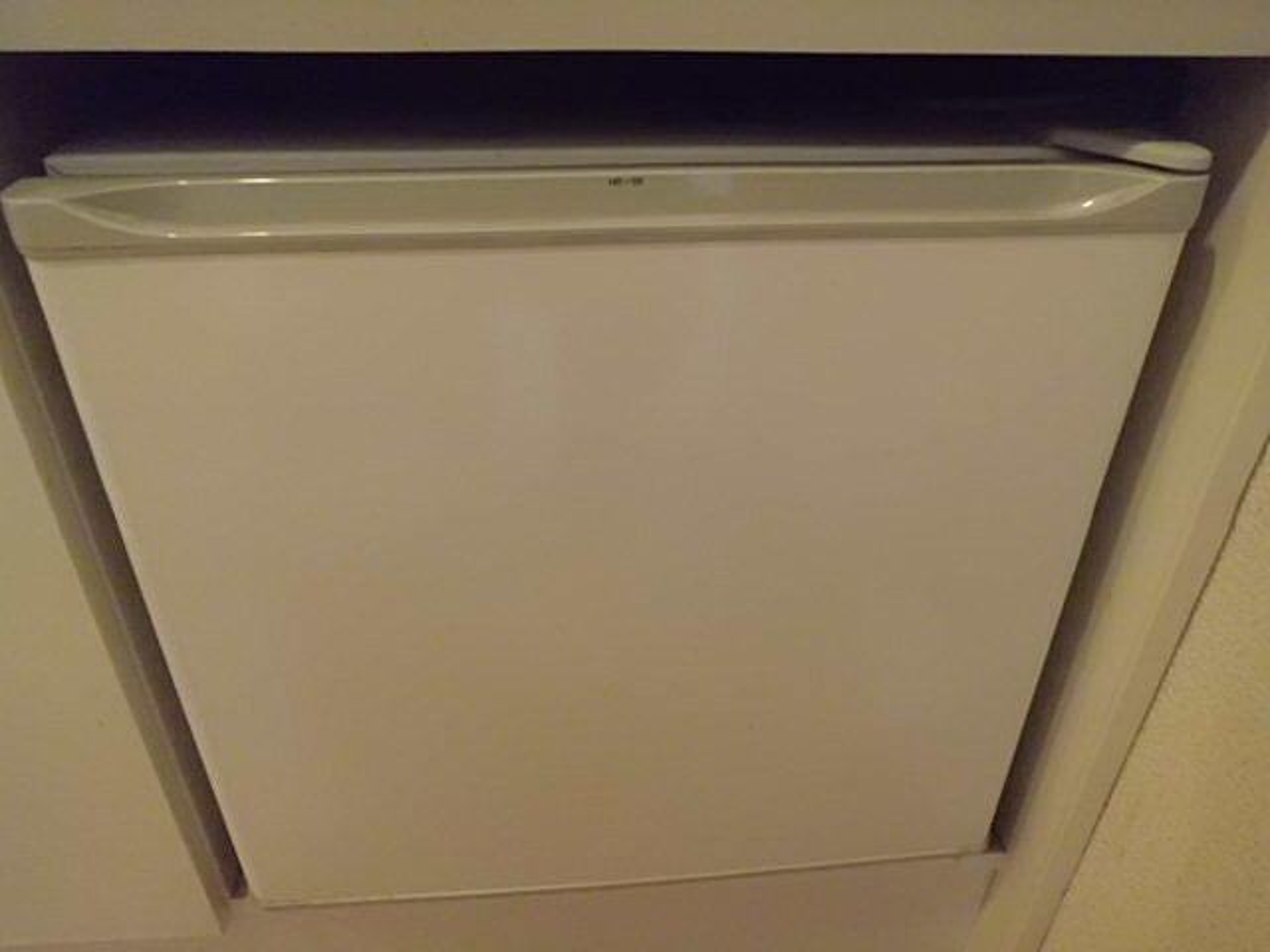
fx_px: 954
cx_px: 635
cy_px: 476
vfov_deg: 53.1
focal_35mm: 26
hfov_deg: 67.3
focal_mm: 4.7
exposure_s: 1/60
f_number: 2.8
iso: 800
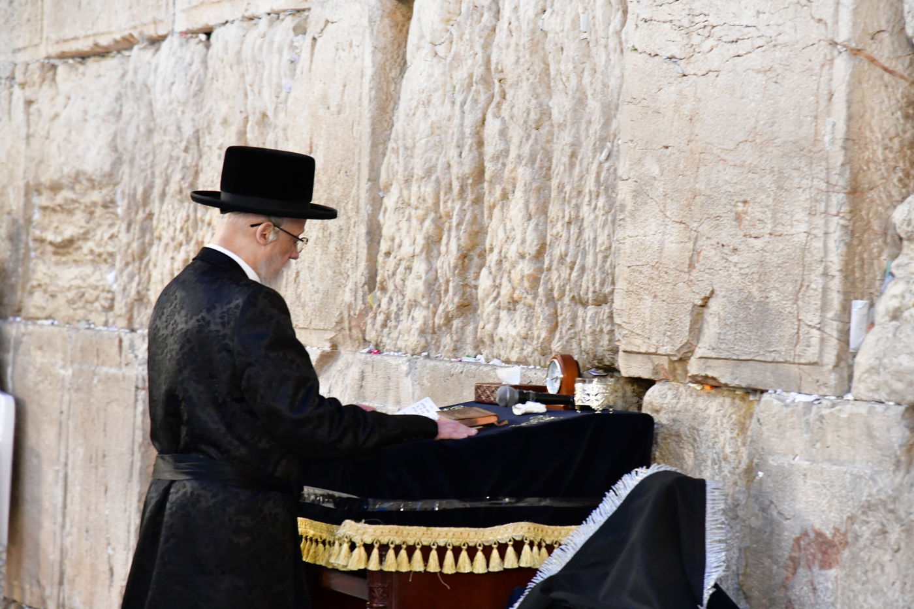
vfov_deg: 11.4
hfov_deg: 17.1
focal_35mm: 120
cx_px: 457
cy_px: 304
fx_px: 3046
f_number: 5.6
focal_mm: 120
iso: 8000
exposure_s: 1/100
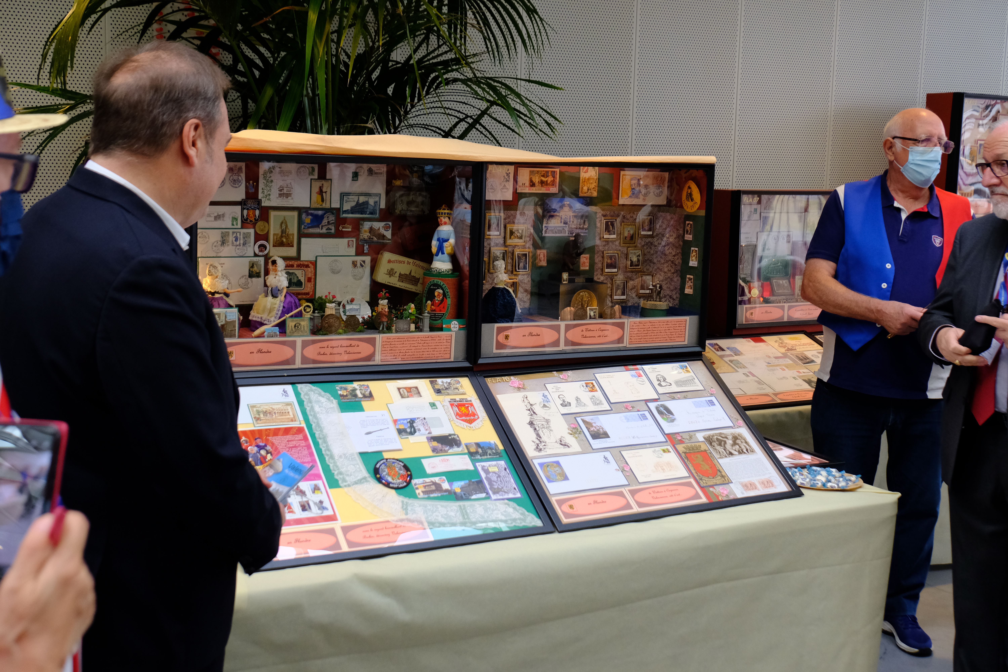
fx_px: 1232
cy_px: 336
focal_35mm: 44
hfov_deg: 44.5
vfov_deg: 30.5
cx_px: 504
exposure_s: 1/220
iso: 1600
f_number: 4.3
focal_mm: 29.3
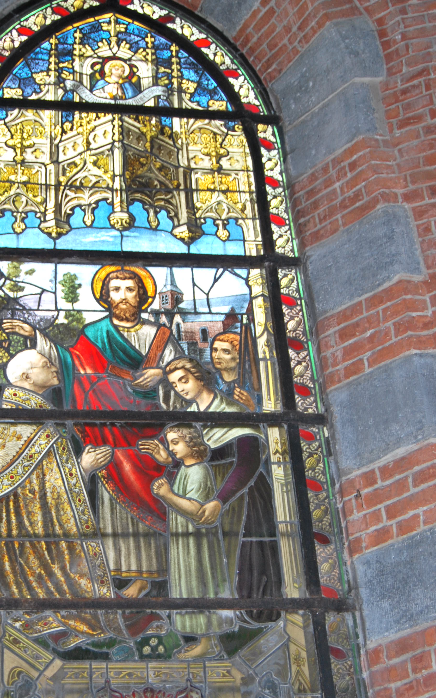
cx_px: 140
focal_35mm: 62
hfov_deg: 20.9
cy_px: 419
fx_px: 1179
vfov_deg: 32.9
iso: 200
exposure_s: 1/80
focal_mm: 28
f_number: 4.2
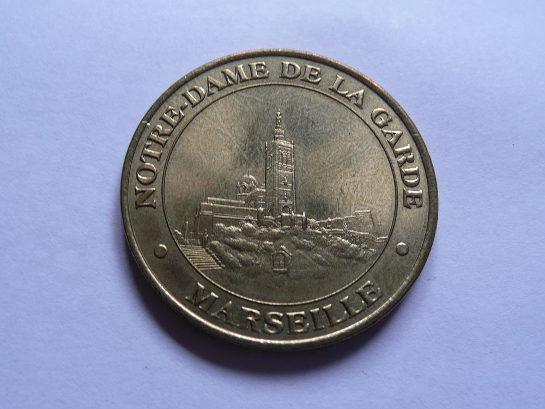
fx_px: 598
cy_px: 204
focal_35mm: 38
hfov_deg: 49.0
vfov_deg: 37.7
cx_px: 272
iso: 100
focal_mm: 5.2
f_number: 3.5
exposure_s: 1/50
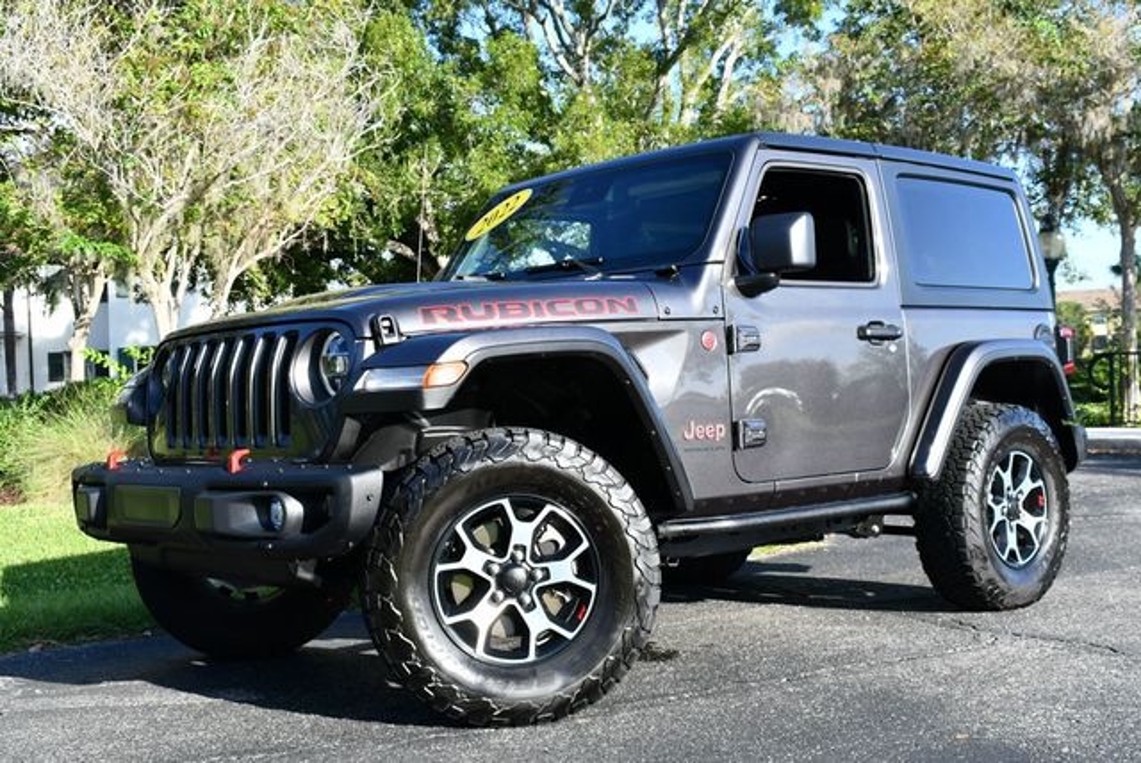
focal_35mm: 46
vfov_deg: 29.3
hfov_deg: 42.7
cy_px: 382
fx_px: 1459
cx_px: 570
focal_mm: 23
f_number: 6.3
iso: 200
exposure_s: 1/250
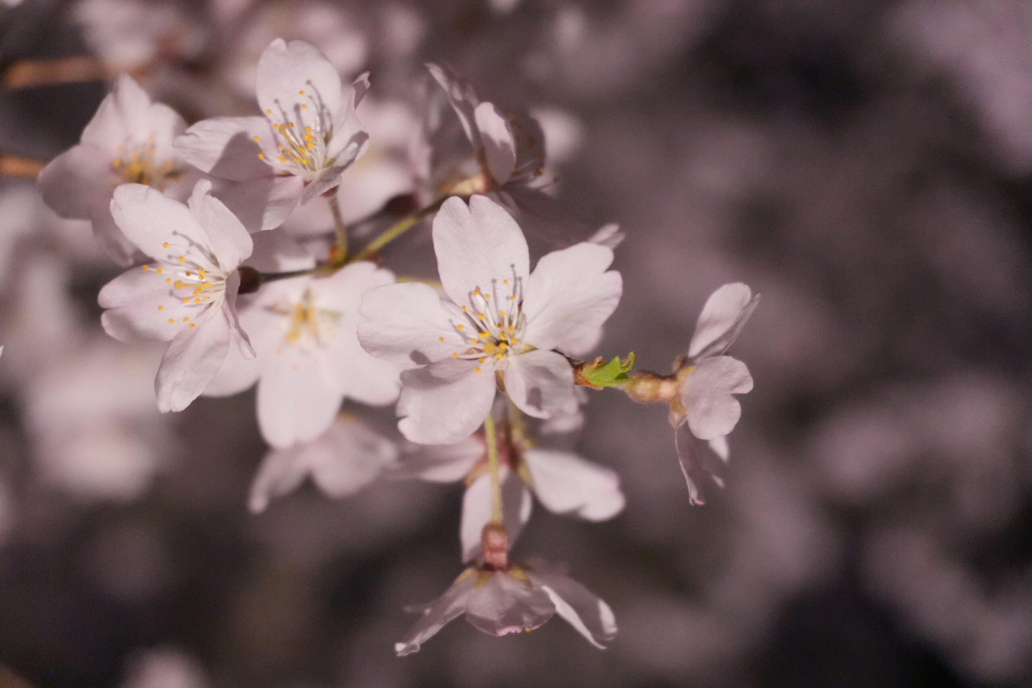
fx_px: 2150
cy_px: 344
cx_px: 516
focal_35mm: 75
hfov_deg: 27.0
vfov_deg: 18.2
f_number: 5.6
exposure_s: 1/80
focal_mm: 50
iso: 6400
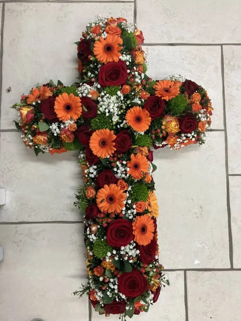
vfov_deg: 63.4
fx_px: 260
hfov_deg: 49.8
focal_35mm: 28
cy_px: 160
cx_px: 120
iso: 64
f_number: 1.8
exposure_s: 1/50
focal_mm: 3.99
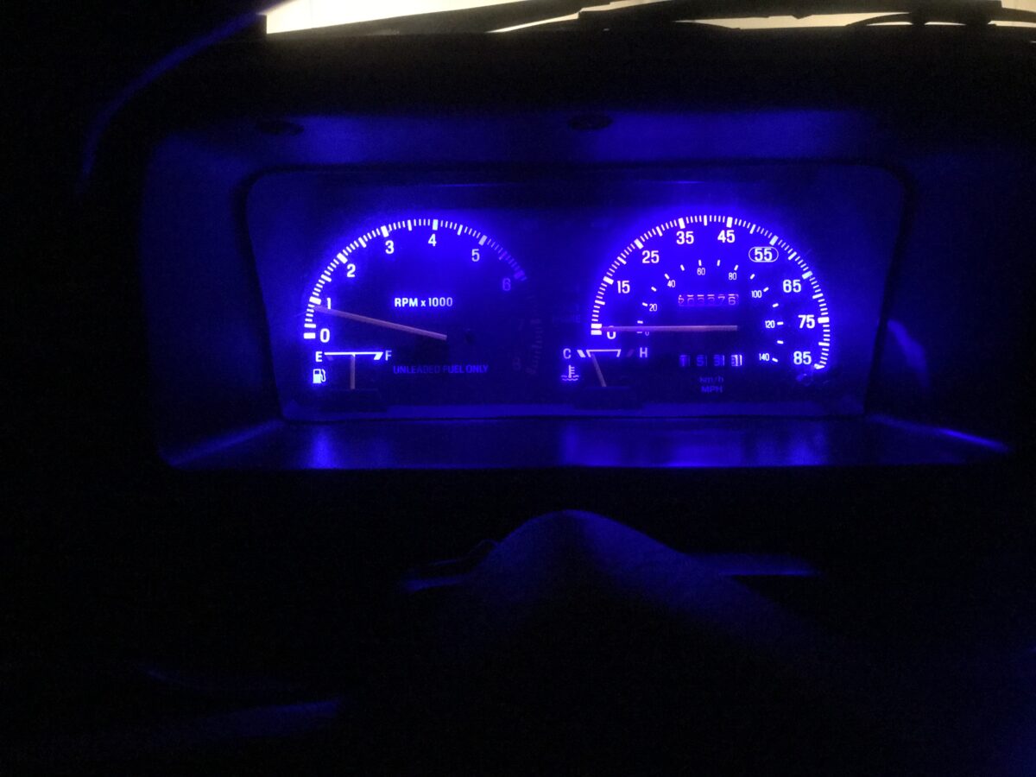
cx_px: 518
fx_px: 838
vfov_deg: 49.7
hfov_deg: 63.4
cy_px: 388
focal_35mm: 28
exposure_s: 1/4
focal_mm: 3.99
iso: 800
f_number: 1.8
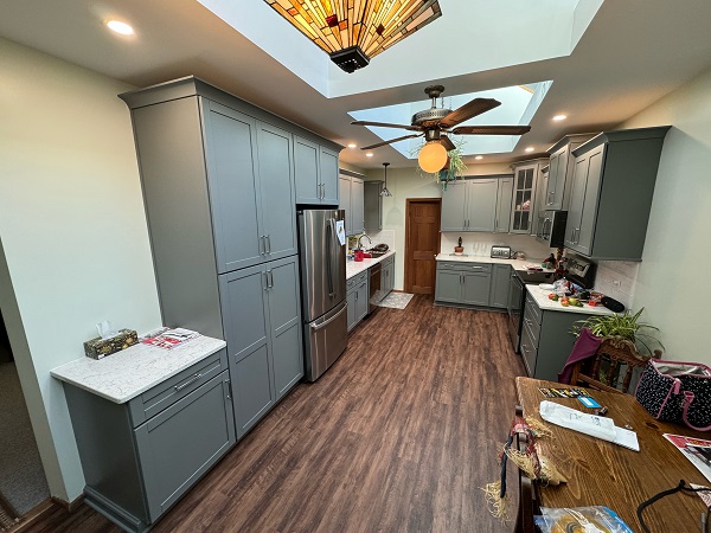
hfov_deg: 102.1
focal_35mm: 14
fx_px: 288
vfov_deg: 85.7
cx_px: 356
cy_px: 266
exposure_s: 1/60
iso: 160
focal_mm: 2.22
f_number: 2.2
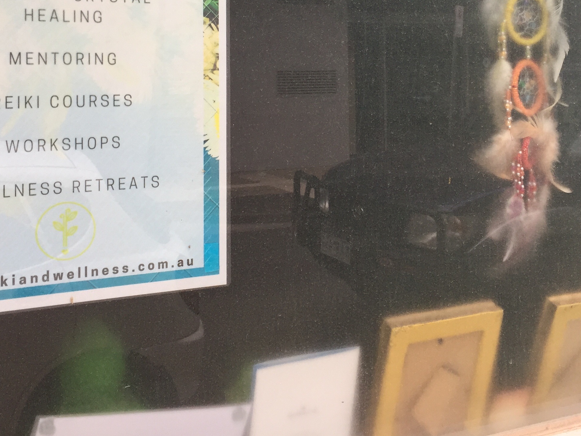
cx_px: 291
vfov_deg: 28.9
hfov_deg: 38.9
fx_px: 822
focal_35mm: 49
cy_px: 74
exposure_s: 1/100
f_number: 2.2
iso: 50
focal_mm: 4.15
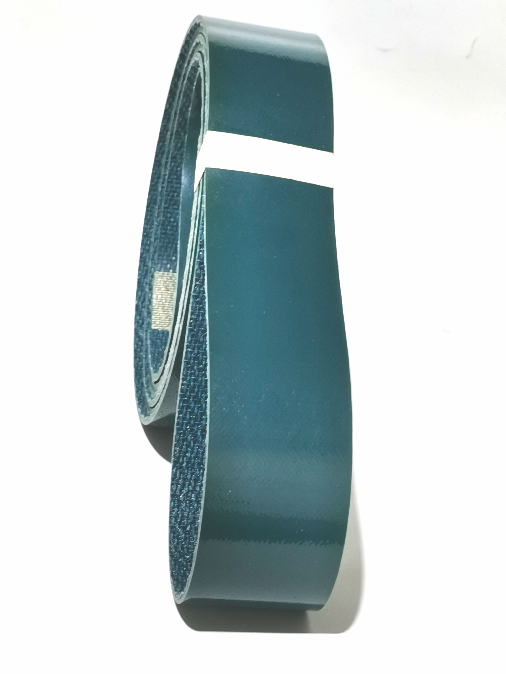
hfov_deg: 21.6
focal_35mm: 68
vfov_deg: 28.6
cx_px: 253
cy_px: 337
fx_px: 1325
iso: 64
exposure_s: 1/120
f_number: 1.8
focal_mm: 4.75
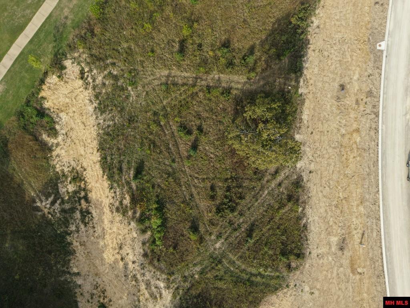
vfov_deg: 56.8
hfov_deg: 71.6
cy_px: 154
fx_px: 284
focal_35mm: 24
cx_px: 205
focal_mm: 8.67
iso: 180
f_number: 1.8
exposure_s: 1/3000
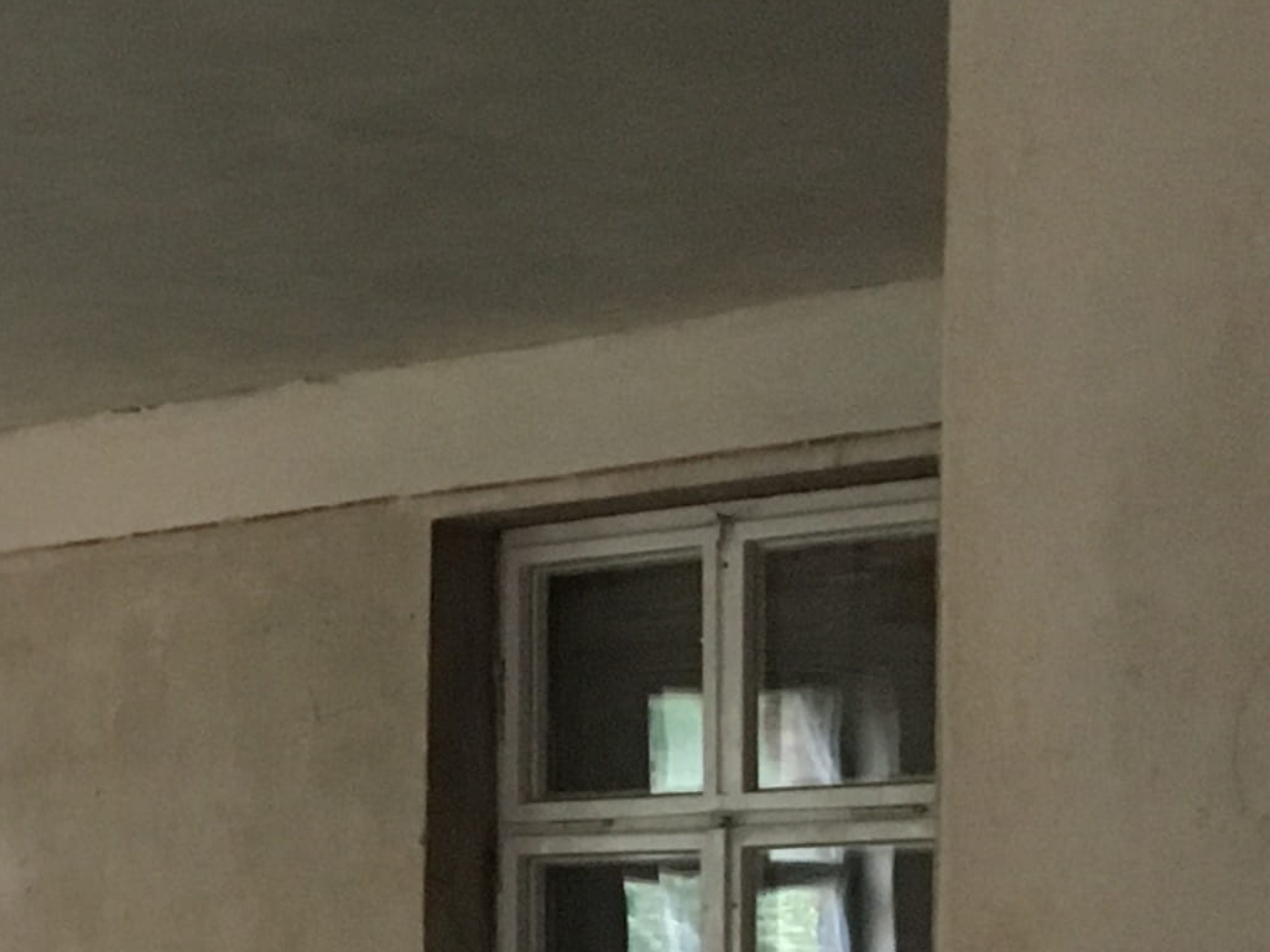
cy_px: 1158
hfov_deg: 15.7
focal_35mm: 114
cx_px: -719
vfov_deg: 12.7
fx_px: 4181
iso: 200
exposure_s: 1/17
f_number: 2.2
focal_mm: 4.15
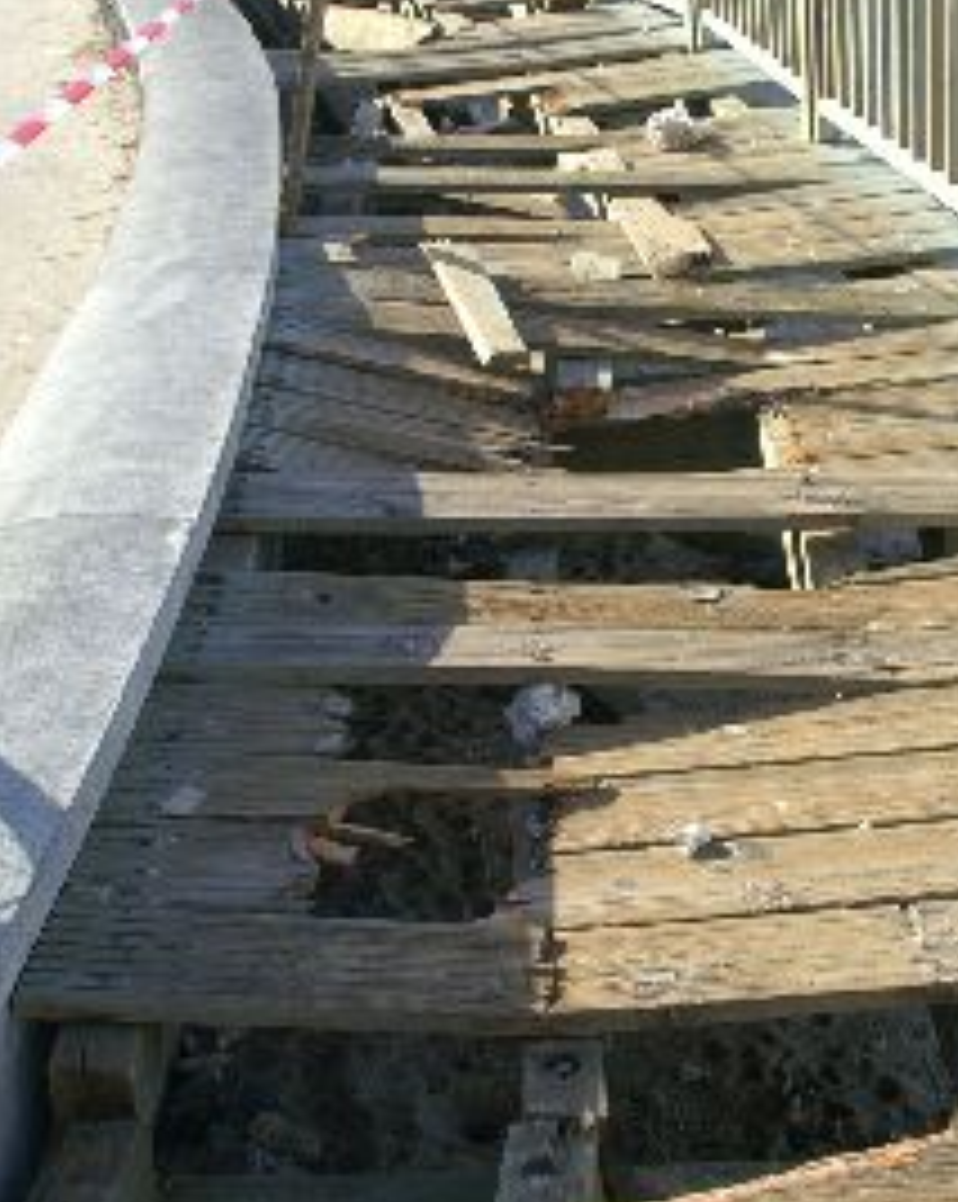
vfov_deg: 30.9
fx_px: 2166
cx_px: 711
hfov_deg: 24.7
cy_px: 450
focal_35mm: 61
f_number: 8
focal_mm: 24
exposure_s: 1/40
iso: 100
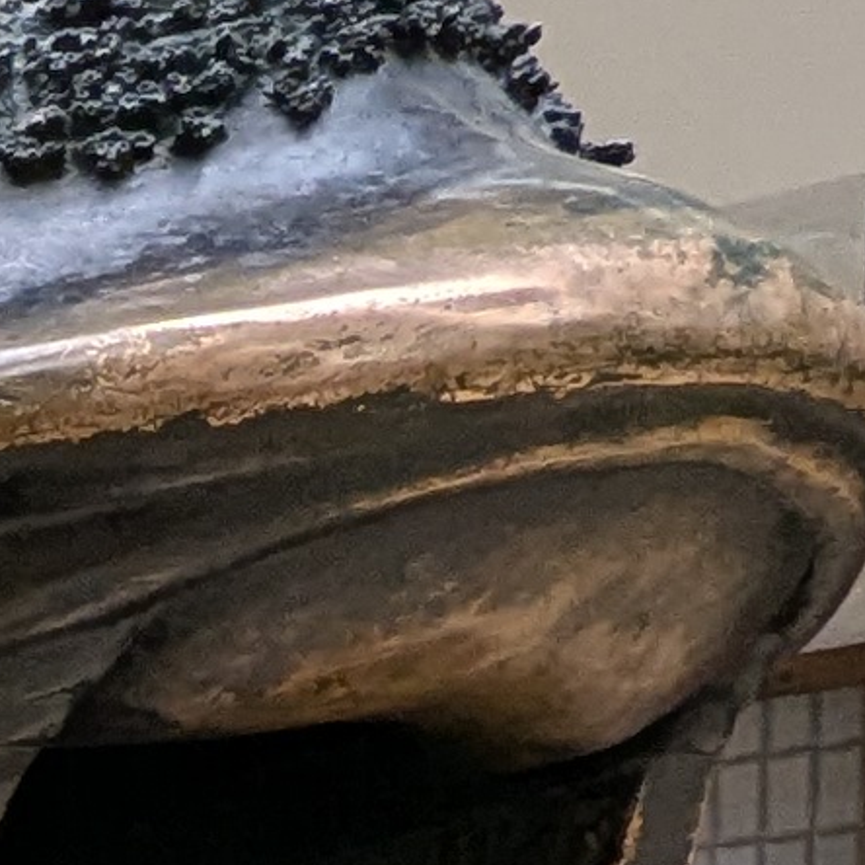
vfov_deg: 11.8
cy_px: 1814
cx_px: -1917
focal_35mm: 130
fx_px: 3675
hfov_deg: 9.6
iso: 42
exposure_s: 1/90
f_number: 2.2
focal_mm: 2.35
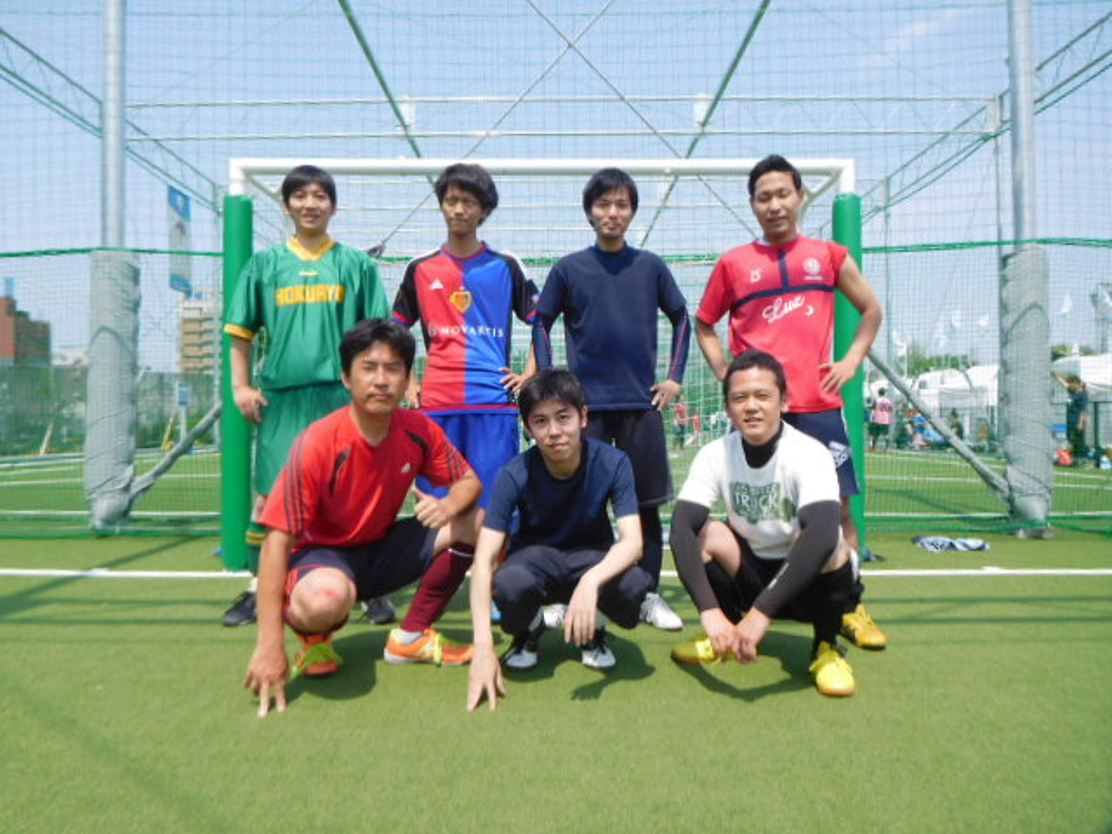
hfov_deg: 69.4
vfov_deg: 54.9
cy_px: 417
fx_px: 803
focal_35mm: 25
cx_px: 556
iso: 125
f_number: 3.4
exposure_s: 1/800
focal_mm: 4.5
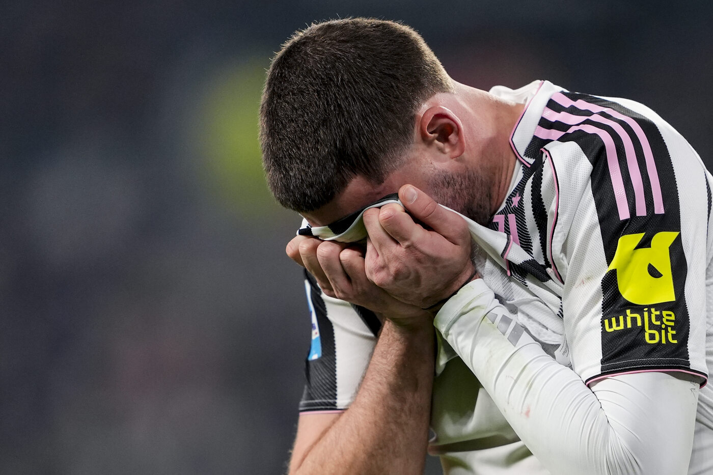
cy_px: 238
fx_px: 7921
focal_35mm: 400
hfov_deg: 5.2
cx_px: 356
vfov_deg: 3.4
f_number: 2.8
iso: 2000
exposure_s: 1/1600
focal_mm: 400
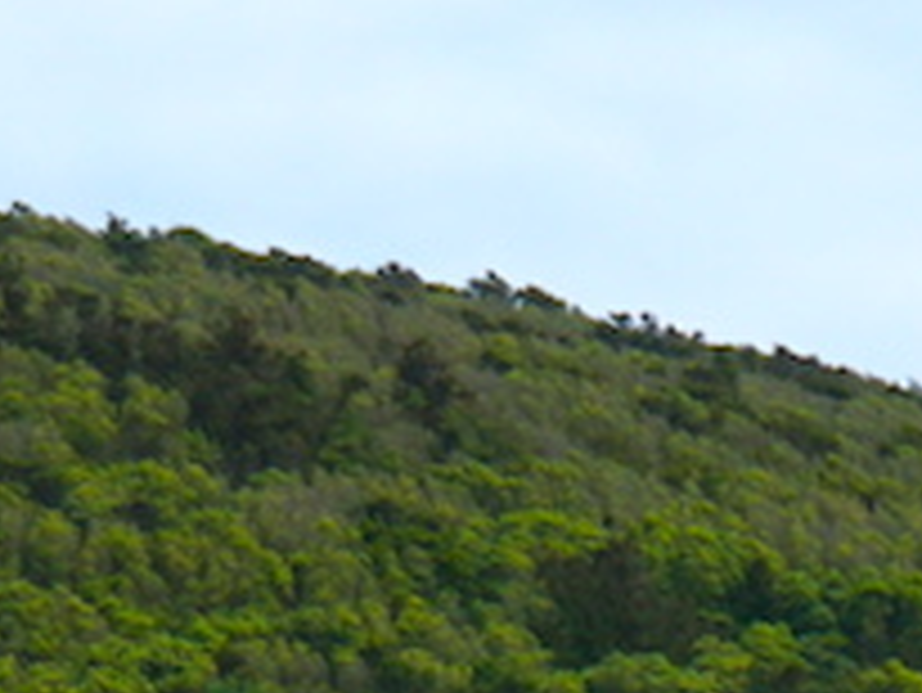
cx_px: -994
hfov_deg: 6.2
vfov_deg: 4.7
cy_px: 1350
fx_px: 8310
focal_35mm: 312
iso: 160
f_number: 5.6
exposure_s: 1/2000
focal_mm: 37
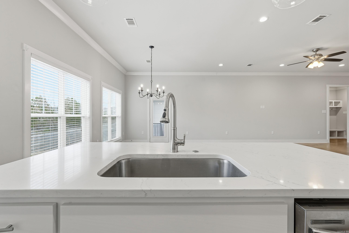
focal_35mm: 16
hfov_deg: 96.7
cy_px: 116
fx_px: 155
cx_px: 174
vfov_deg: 73.8
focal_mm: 16
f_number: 9
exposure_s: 1/40
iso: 250
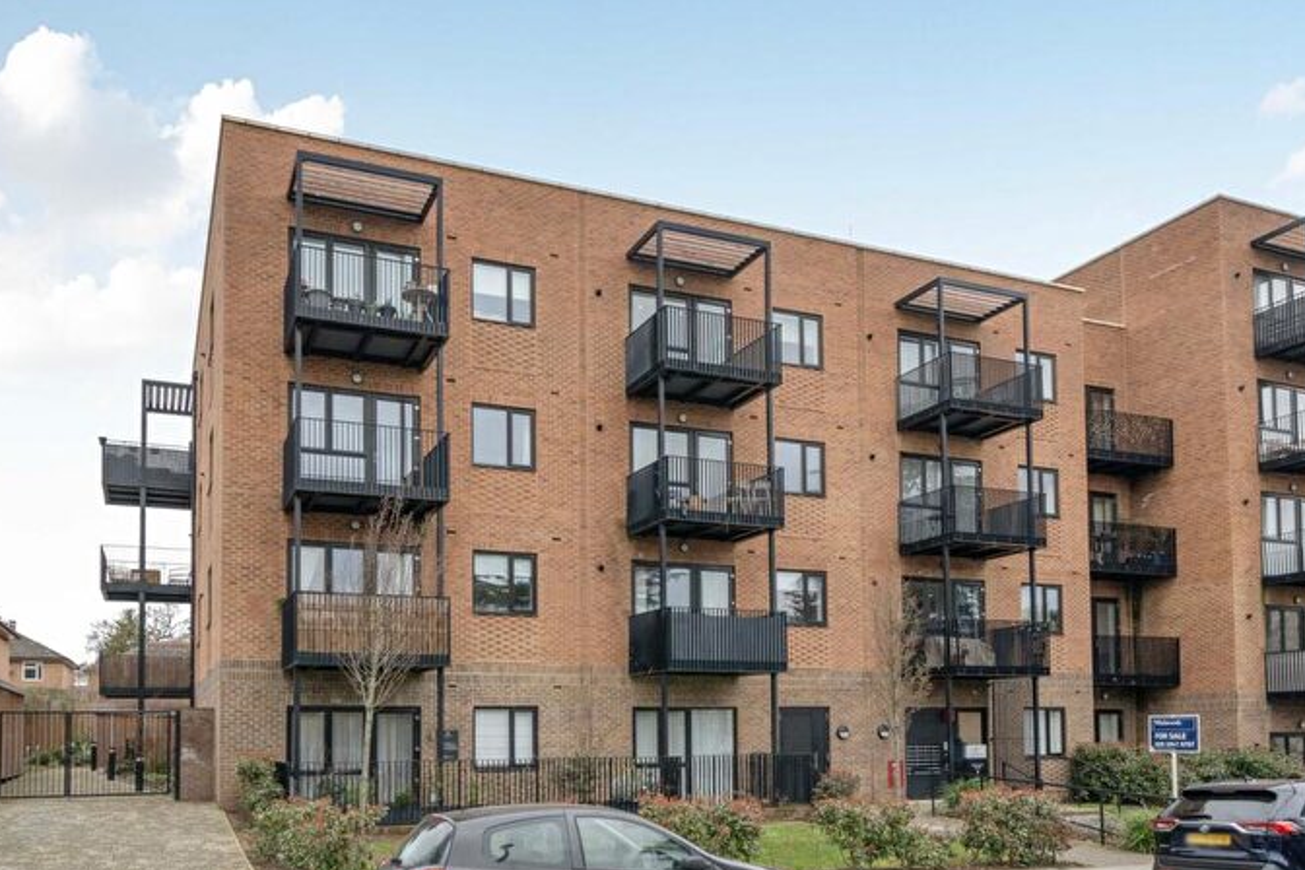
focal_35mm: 25
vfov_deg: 51.3
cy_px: 449
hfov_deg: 71.5
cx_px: 666
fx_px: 906
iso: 400
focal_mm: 16
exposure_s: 1/100
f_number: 8
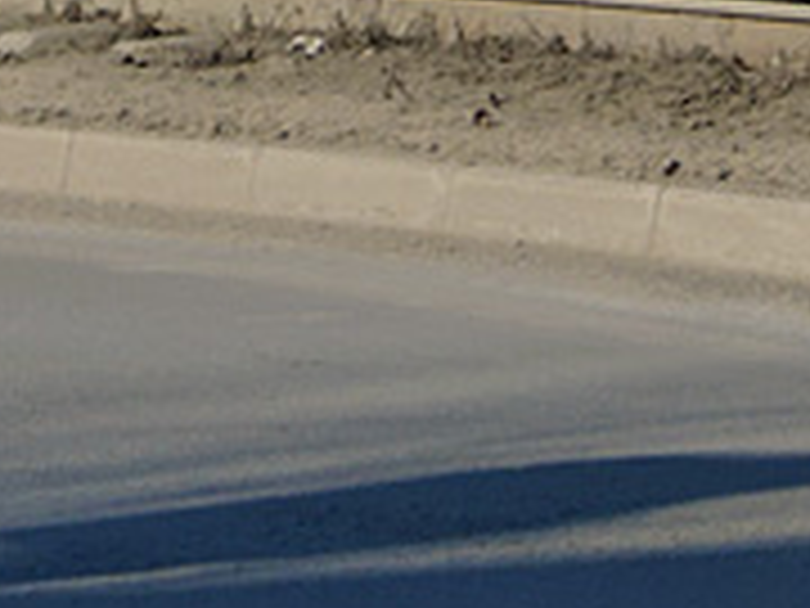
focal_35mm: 500
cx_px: 828
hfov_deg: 4.0
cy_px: -1065
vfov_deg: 2.9
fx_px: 11700
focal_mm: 52
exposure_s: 1/640
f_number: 8
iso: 320
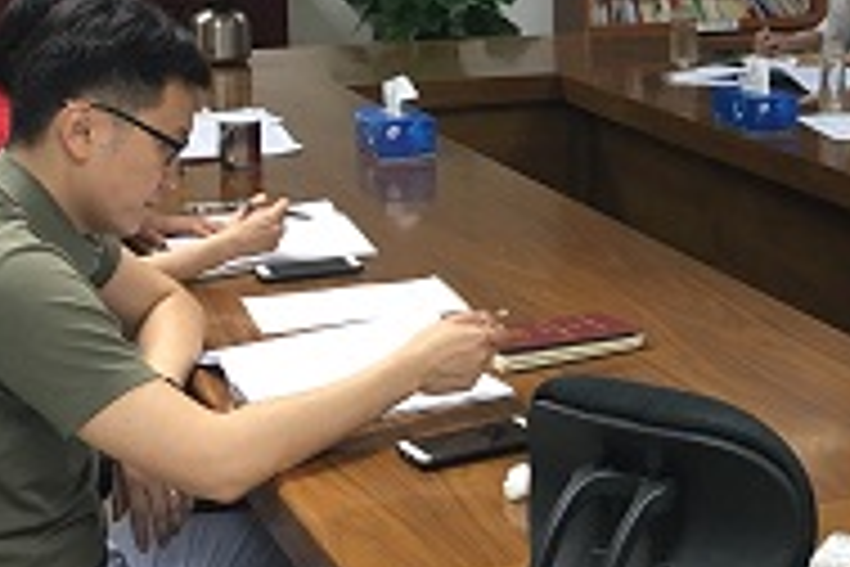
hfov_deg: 24.0
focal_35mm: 80
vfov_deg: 16.9
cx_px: 899
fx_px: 1889
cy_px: 79
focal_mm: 4.15
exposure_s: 1/17
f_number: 2.2
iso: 64
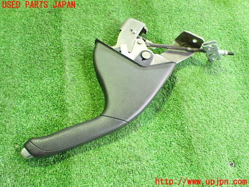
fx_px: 216
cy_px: 94
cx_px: 124
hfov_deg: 60.0
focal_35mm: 30
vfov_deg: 46.8
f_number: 2.3
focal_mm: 5.4
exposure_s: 1/30
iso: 1000
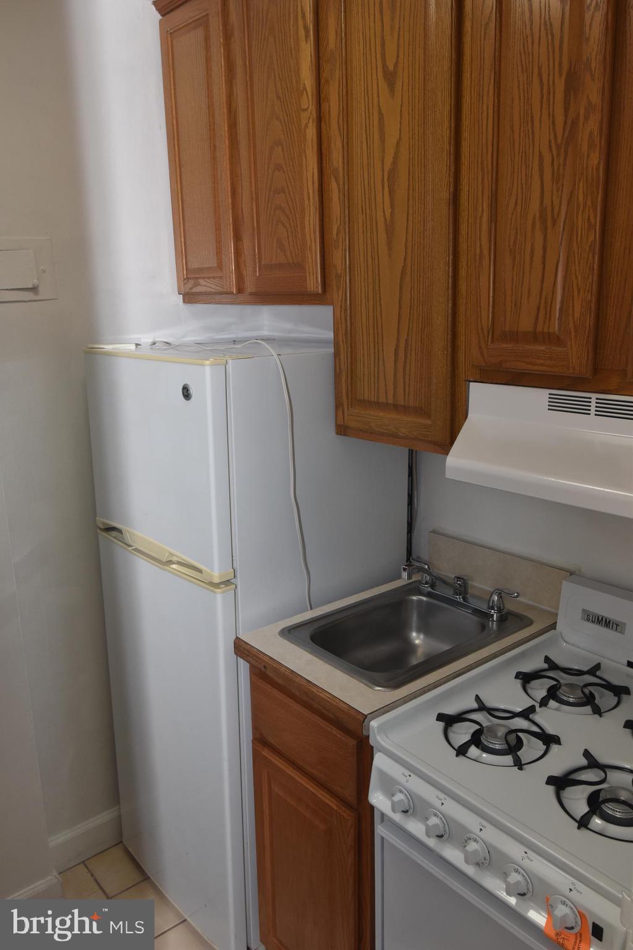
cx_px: 316
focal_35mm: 27
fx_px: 712
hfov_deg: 47.9
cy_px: 475
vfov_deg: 67.4
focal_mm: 18
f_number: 8
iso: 400
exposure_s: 1/60
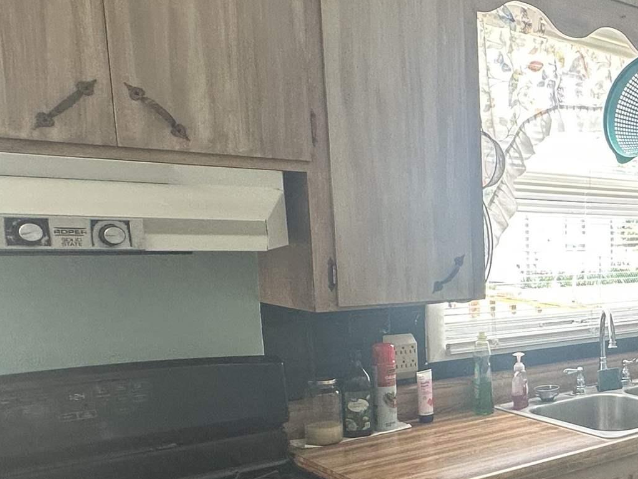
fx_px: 774
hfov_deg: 36.7
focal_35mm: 42
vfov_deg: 33.8
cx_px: 726
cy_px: 347
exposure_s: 1/99
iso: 100
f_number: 2.2
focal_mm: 2.22
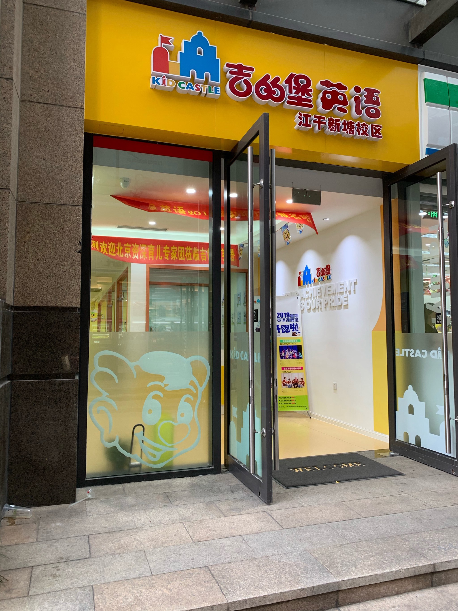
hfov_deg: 53.1
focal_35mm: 26
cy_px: 306
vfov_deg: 67.3
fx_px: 459
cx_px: 229
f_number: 1.8
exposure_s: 1/50
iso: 50
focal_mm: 4.25
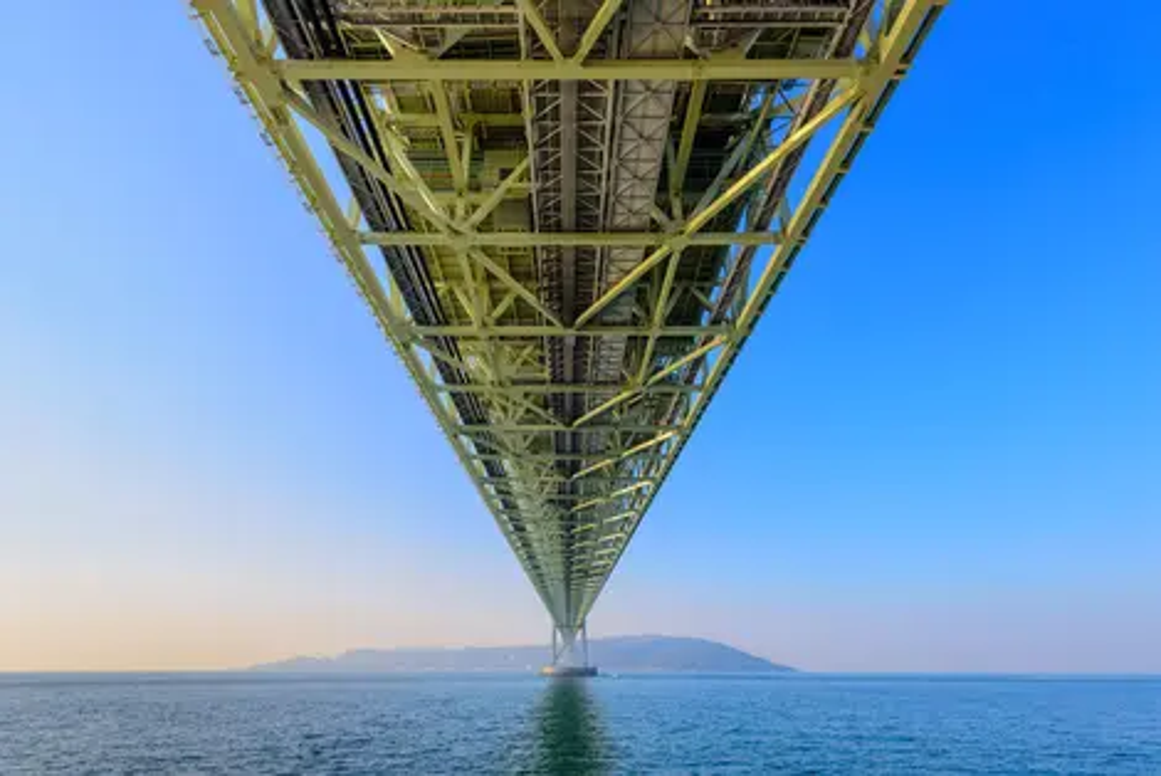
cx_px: 580
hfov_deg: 96.7
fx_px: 516
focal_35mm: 16
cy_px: 388
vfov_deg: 73.8
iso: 64
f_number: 8
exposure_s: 1/100
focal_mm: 16
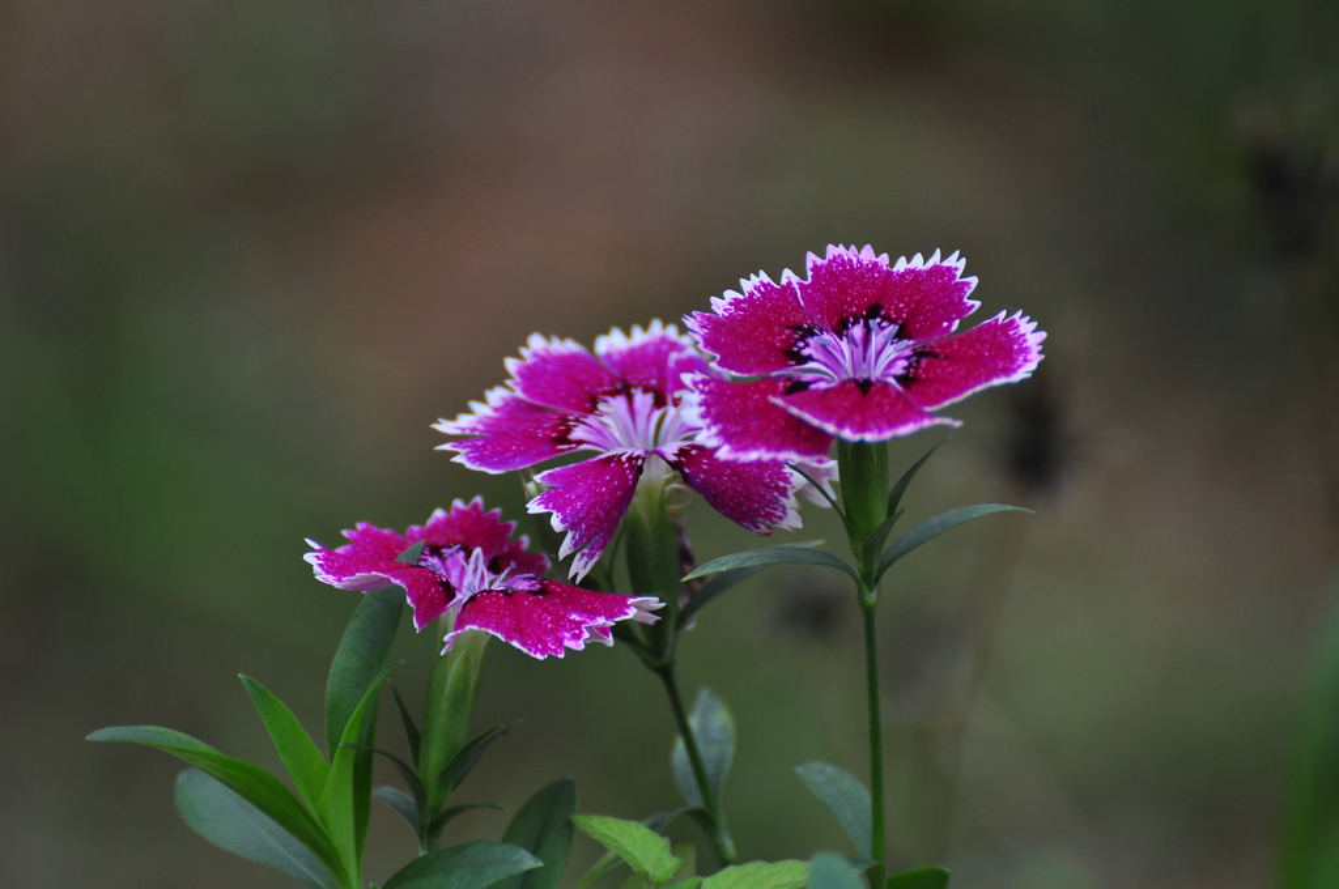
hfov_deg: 4.6
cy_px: 444
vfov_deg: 3.0
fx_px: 16716
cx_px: 670
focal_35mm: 450
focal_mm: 300
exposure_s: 1/125
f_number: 5.6
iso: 200
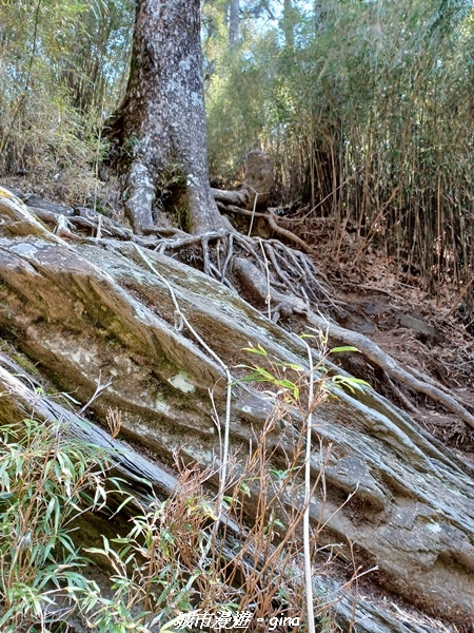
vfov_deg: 69.4
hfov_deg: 54.9
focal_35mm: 25
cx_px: 237
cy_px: 316
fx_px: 456
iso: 125
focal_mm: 4.6
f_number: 1.8
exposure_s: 1/59
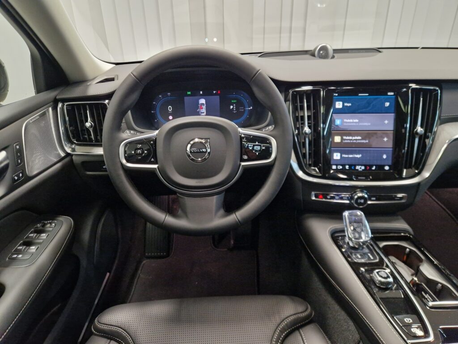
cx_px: 229
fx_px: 304
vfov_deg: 58.9
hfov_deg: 73.9
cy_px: 172
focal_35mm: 23
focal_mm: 5.4
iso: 1000
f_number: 1.8
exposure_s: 1/100
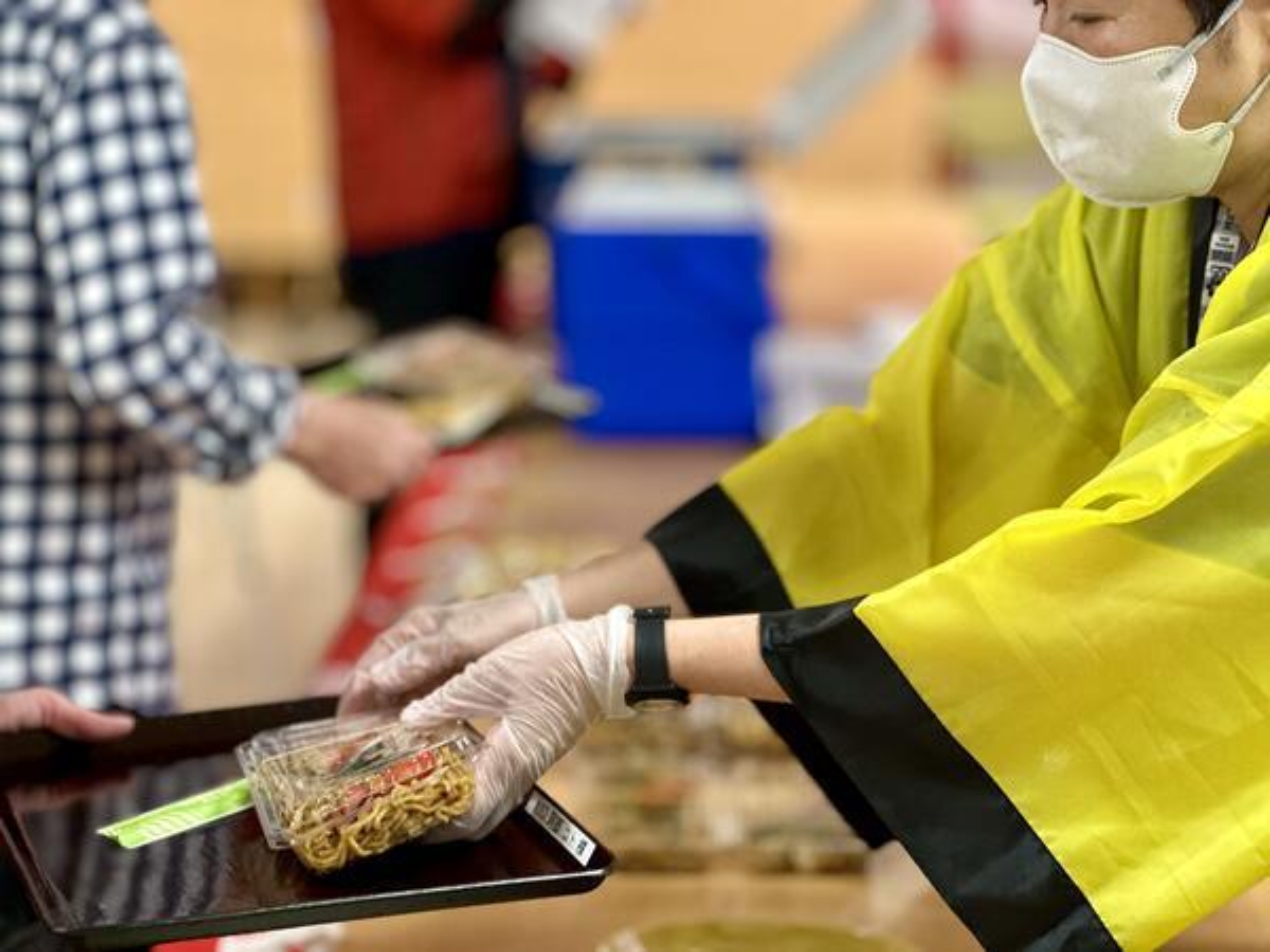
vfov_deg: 19.1
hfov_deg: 25.3
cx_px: 635
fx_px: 2825
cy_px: 476
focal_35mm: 77
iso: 160
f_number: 2.8
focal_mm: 9
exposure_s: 1/50
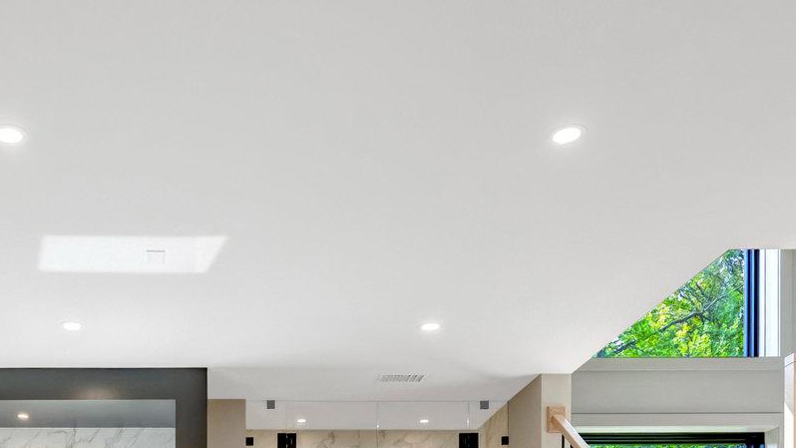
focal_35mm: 43
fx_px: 908
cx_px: 182
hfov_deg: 45.4
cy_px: 678
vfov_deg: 22.5
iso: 1250
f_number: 8
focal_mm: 16
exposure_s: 1/80
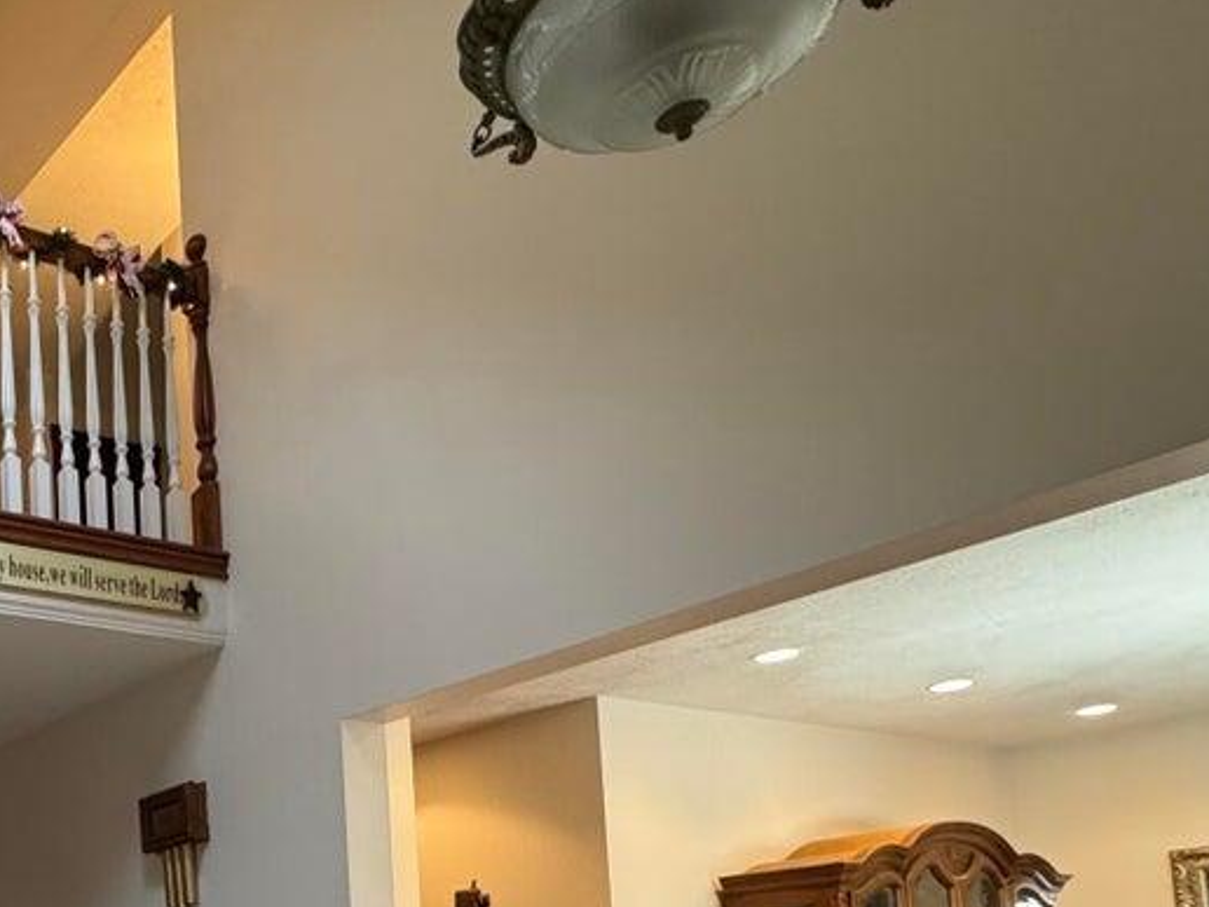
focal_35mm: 37
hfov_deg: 41.1
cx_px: -93
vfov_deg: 34.2
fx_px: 1292
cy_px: 966
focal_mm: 2.22
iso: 250
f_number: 2.2
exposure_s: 1/60
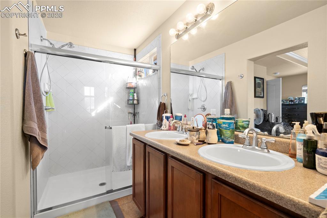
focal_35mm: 16
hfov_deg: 96.8
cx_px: 164
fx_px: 145
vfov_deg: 73.7
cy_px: 109
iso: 100
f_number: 8
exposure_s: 1.6
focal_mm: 16
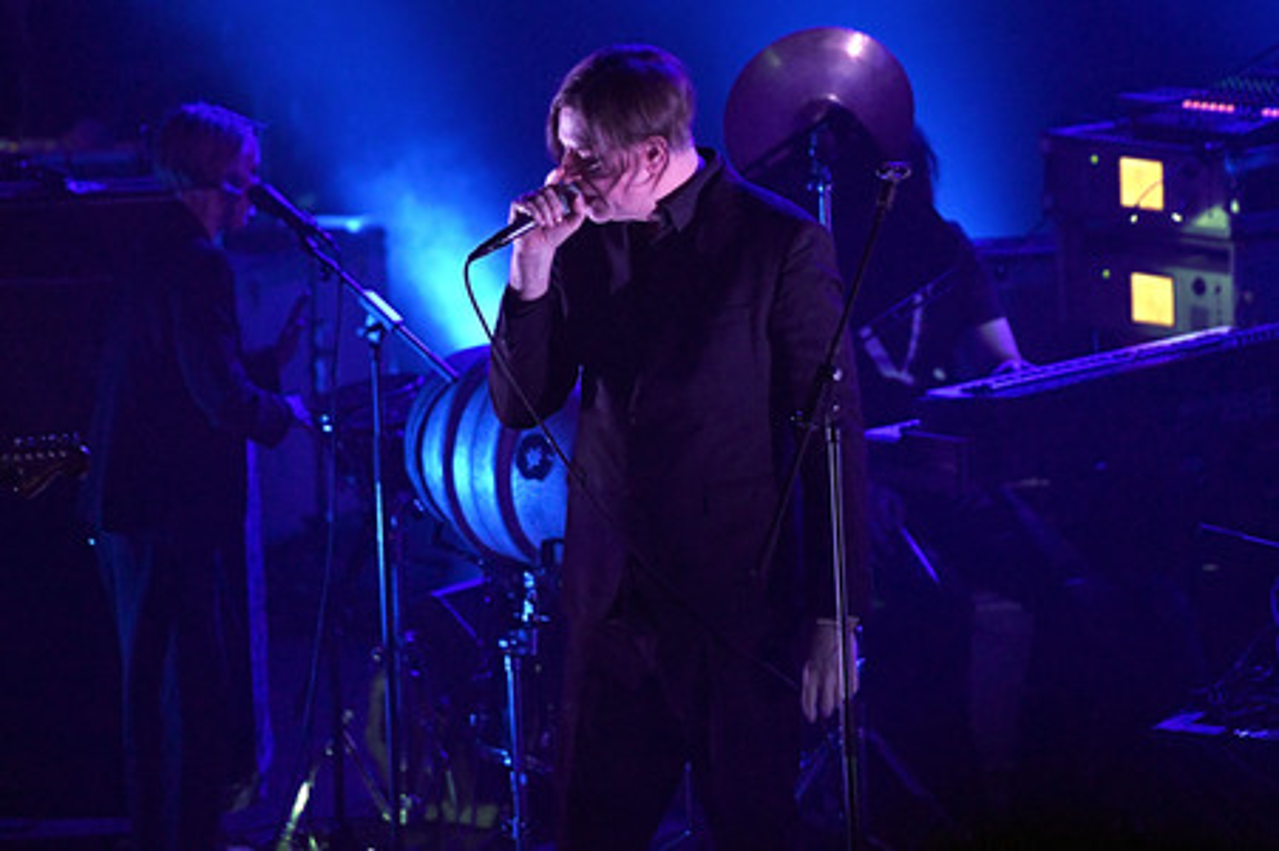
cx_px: 640
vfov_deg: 6.9
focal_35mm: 200
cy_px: 426
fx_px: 7100
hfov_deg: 10.3
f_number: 2.8
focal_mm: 200
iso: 3200
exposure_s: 1/320
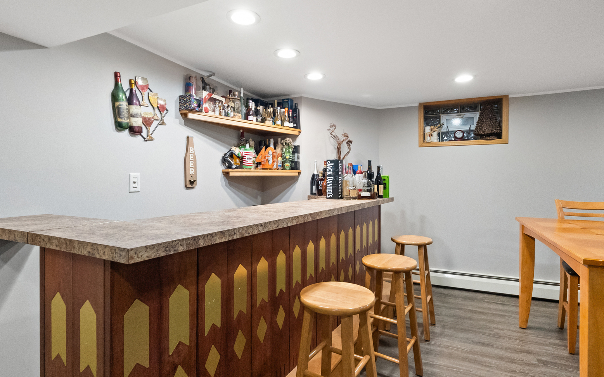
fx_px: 305
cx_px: 301
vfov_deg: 63.4
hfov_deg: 89.4
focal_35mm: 19
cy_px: 176
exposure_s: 1/10
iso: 12800
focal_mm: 17.5
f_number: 8
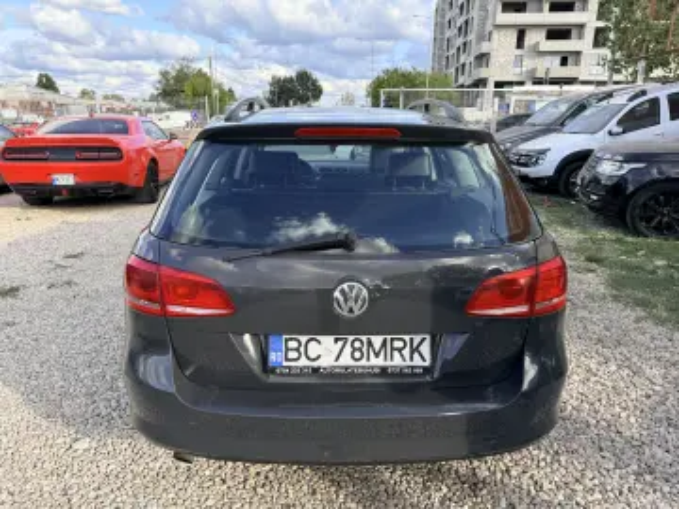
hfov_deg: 71.6
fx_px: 471
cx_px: 340
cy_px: 254
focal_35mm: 24
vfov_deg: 56.8
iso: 100
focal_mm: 6.76
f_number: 1.78
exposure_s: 1/1314
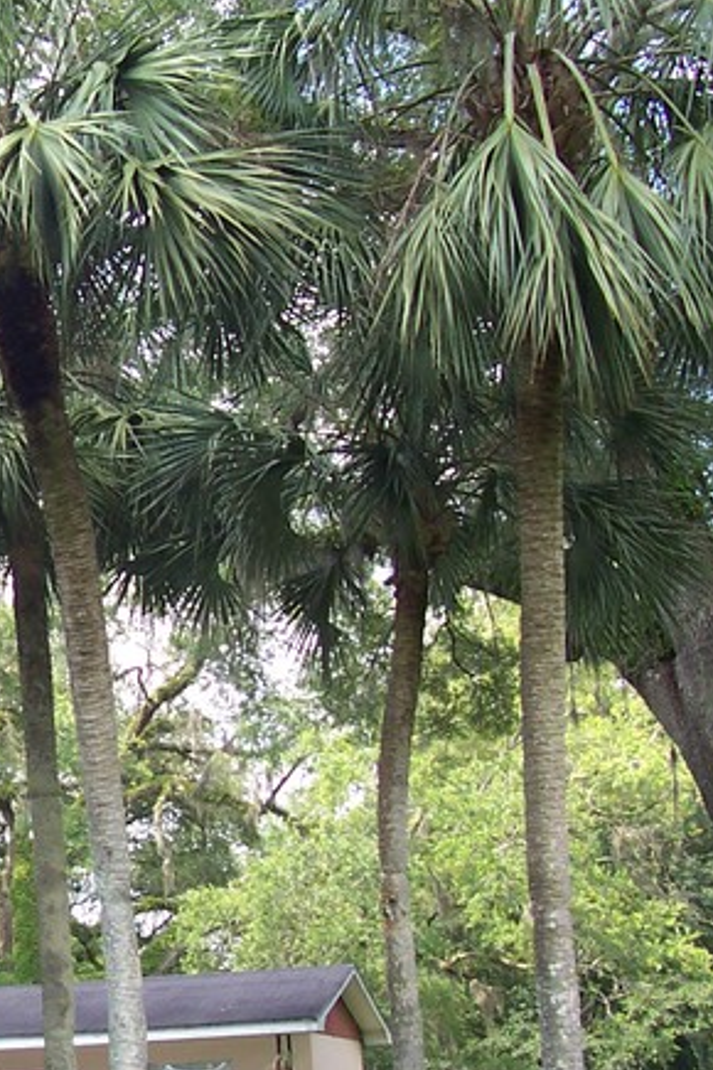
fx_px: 2139
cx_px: -136
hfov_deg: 18.0
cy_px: 647
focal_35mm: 72
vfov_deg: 28.0
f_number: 2.8
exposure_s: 1/250
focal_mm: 5.6
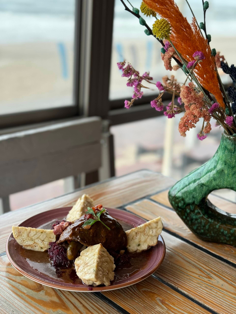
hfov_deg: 30.3
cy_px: 157
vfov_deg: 39.7
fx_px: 436
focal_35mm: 48
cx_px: 118
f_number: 1.78
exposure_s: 1/627
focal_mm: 6.76
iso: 64
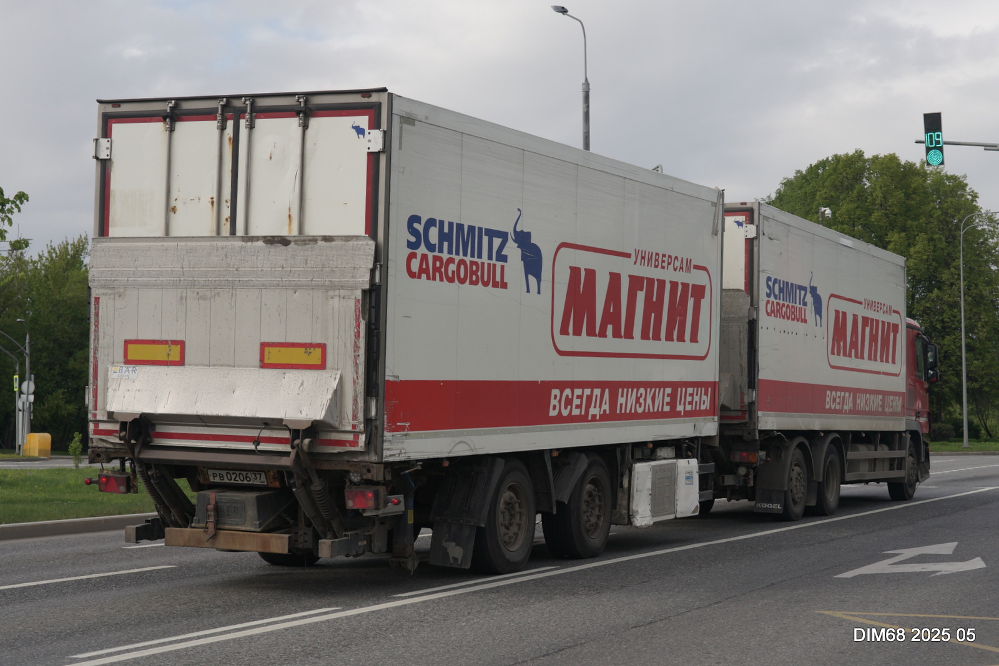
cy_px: 333
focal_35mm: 50
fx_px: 1388
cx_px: 500
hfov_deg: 39.6
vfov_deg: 27.0
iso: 200
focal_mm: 50
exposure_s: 1/800
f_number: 5.6
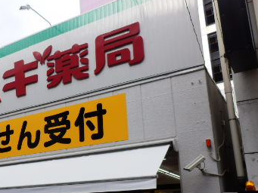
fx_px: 336
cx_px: 33
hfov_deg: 39.5
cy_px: 137
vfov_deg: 31.8
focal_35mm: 45
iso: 80
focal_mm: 4.2
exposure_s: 1/400
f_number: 3
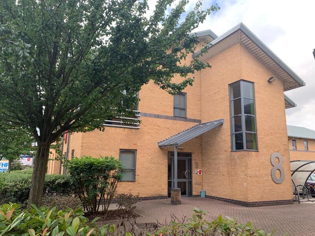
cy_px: 118
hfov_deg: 67.3
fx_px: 237
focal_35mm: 26
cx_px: 158
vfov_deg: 53.1
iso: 25
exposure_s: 1/227
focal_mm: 4.25
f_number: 1.8
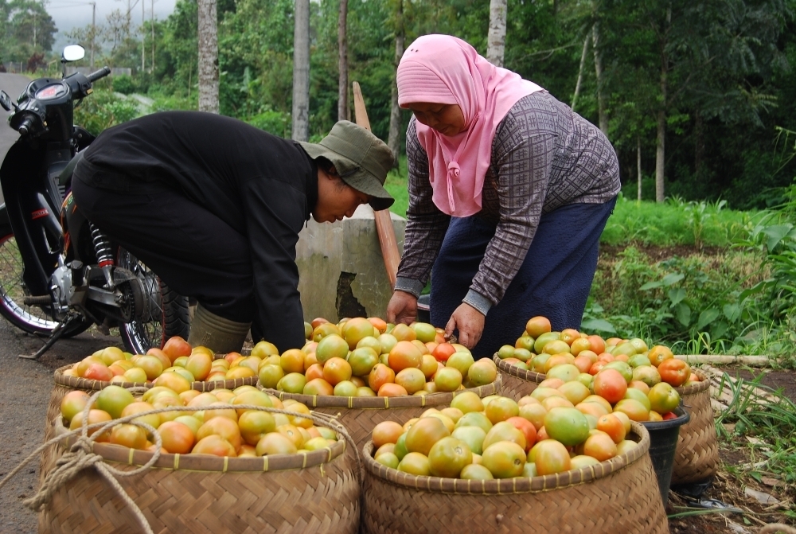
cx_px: 398
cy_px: 267
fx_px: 1163
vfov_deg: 25.9
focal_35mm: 52
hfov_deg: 37.8
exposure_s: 1/160
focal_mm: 35
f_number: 6.3
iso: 100
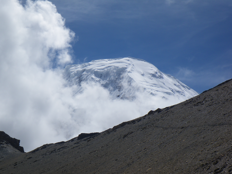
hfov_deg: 36.8
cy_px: 88
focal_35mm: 52
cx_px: 115
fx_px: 349
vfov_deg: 28.0
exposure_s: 1/800
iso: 50
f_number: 5.3
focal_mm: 9.1
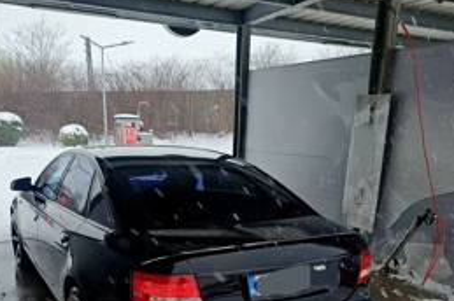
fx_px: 466
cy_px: 270
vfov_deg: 34.0
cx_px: 196
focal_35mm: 37
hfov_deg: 51.8
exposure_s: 1/192
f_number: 1.7
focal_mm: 6.3
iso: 20
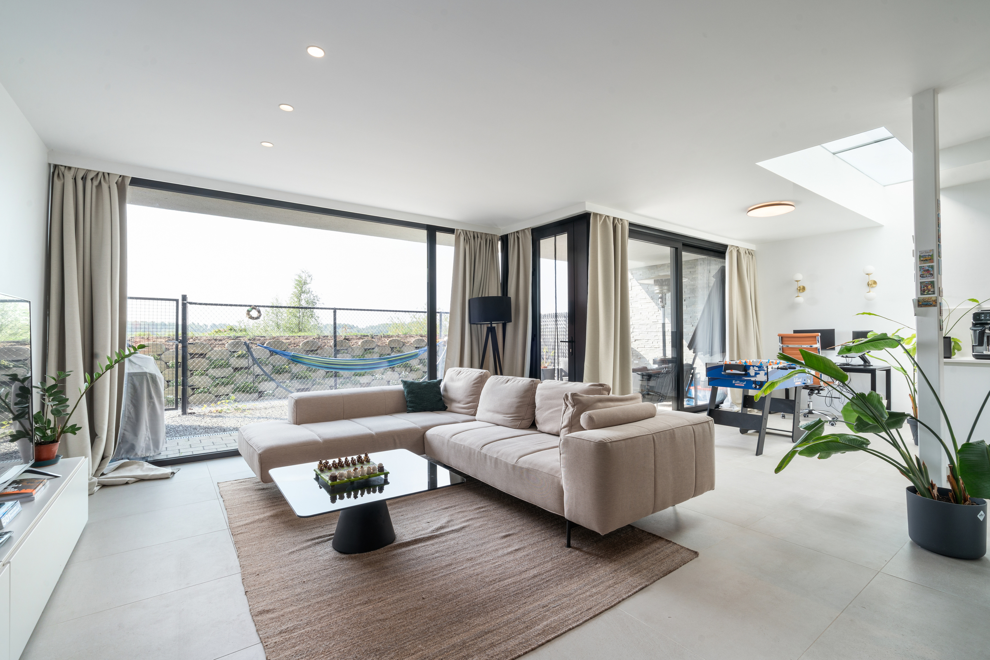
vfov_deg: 73.8
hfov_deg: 96.7
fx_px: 440
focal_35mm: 16
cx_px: 495
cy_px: 330
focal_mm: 16
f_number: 11
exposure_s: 1/5
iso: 250
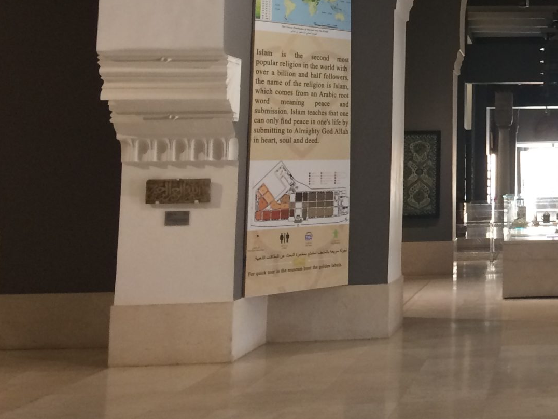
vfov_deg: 20.6
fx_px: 1112
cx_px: 620
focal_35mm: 69
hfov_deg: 25.9
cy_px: 3
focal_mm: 4.15
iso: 125
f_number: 2.2
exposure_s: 1/33
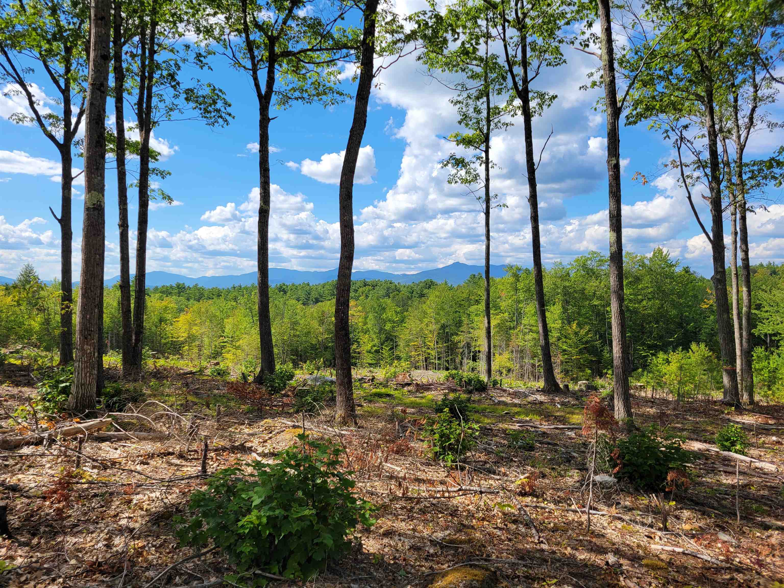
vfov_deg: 53.1
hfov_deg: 67.3
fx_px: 589
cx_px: 392
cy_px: 294
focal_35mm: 26
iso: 40
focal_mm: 5.4
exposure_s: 1/2252
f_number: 1.8
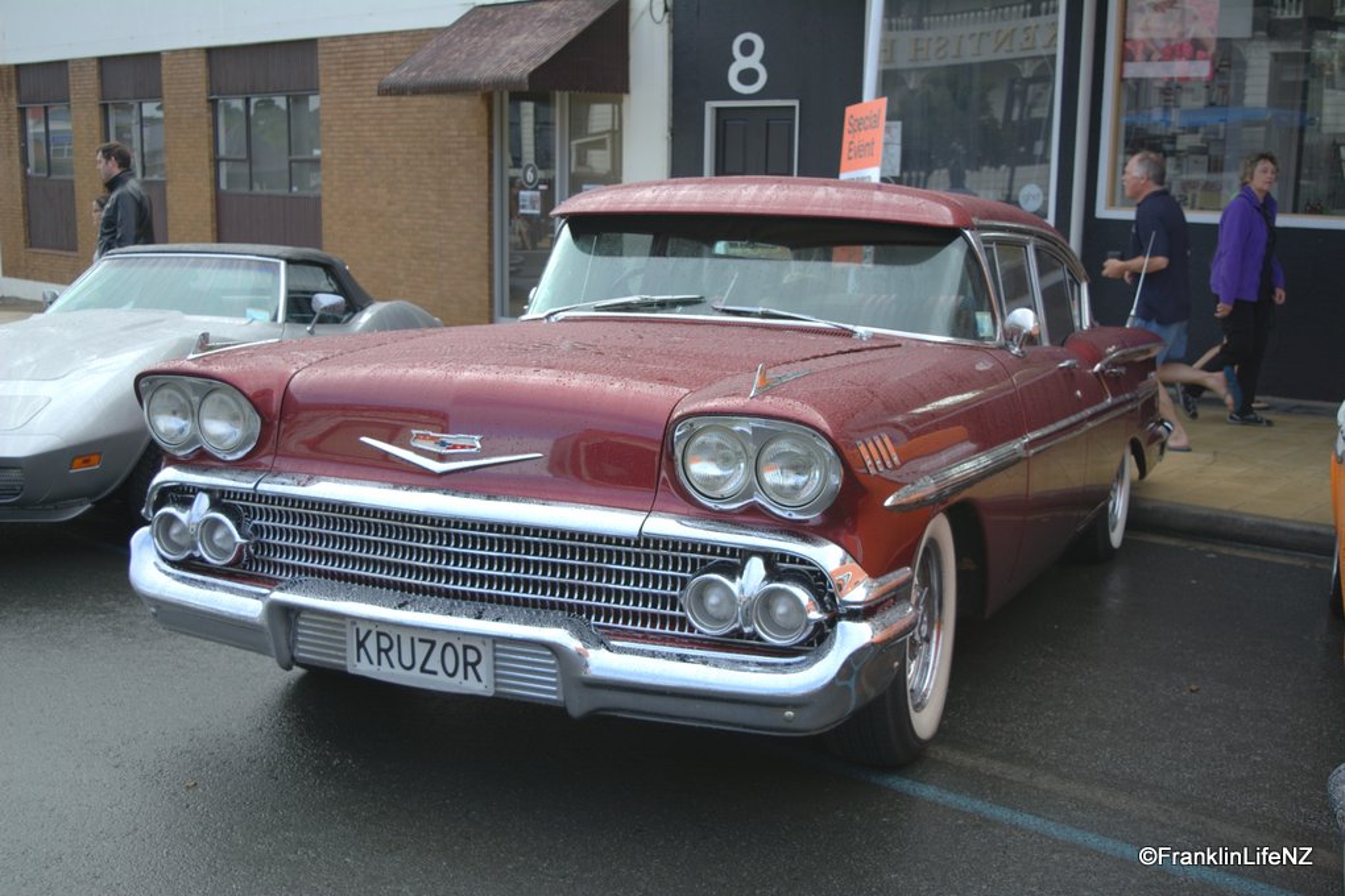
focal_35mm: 40
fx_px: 1513
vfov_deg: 33.0
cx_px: 672
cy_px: 448
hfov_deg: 47.9
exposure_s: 1/320
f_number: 4
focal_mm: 27
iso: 100
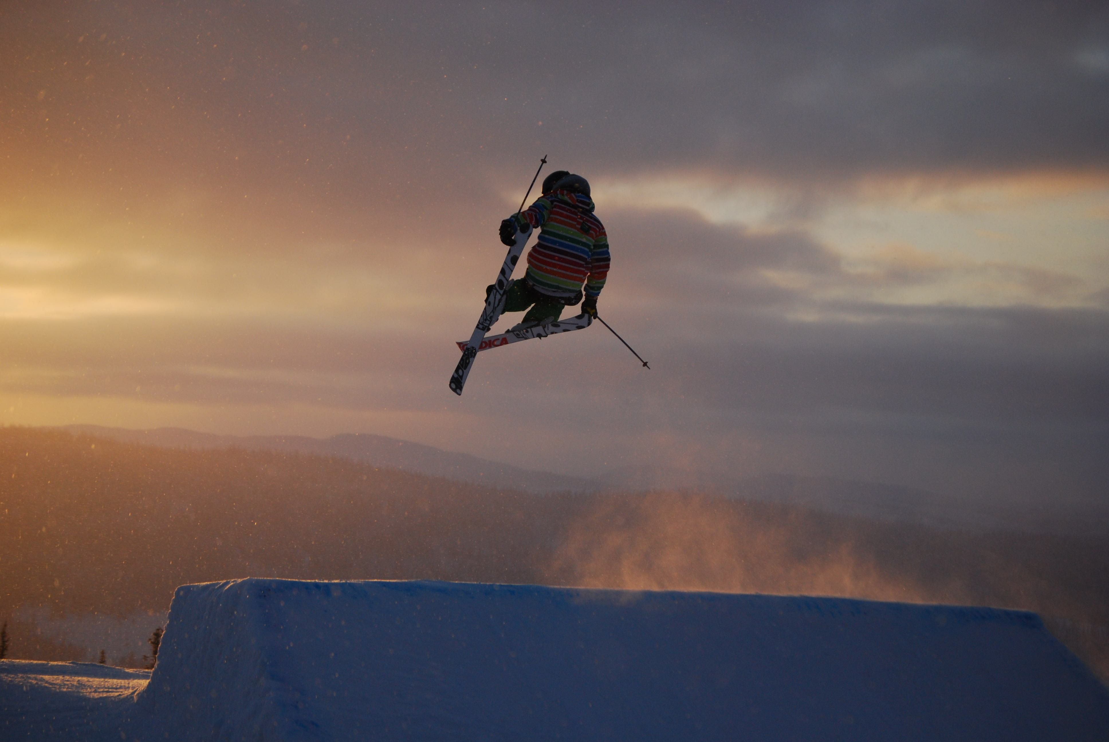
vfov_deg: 11.5
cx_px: 554
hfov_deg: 17.0
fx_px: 3701
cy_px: 371
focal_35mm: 120
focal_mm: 80
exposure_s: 1/2000
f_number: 4.5
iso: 400
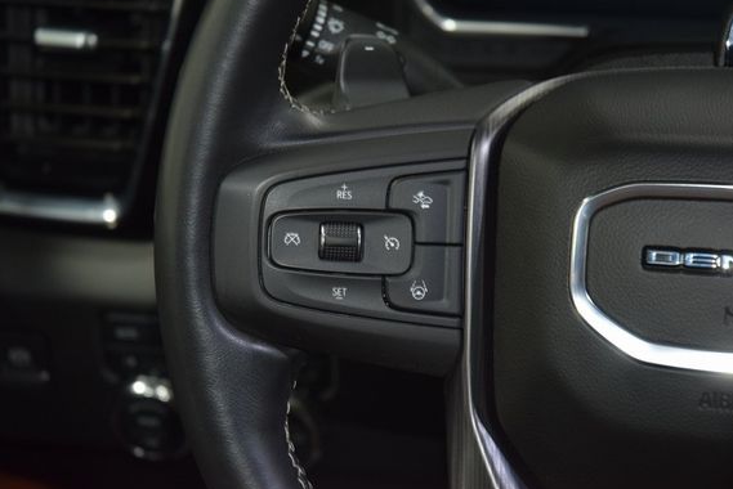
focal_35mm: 118
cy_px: 234
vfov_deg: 11.6
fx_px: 2404
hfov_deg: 17.3
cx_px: 340
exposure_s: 1/30
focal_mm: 70
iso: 1400
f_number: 4.5
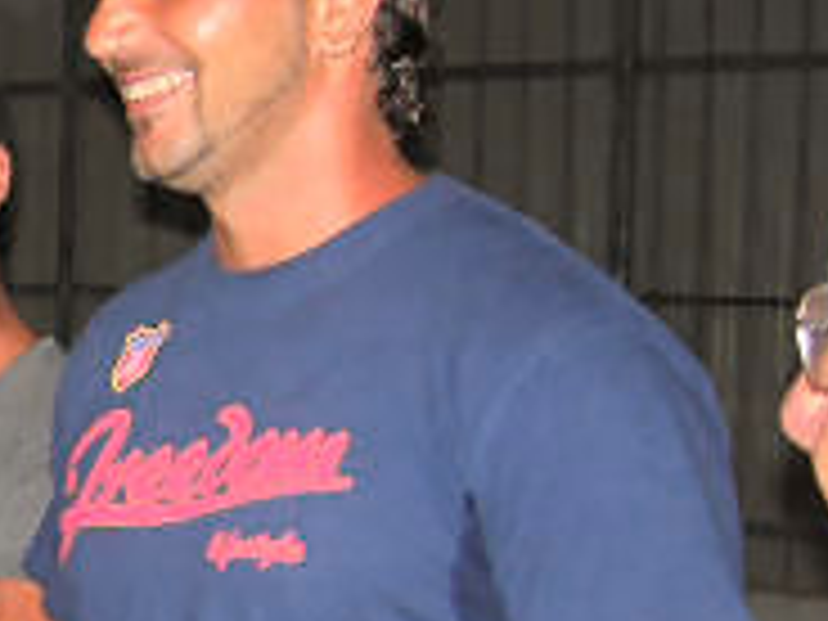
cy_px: 702
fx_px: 2918
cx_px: -418
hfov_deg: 15.0
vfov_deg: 11.9
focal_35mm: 122
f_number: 2.8
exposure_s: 1/60.1
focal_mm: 7.8
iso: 64
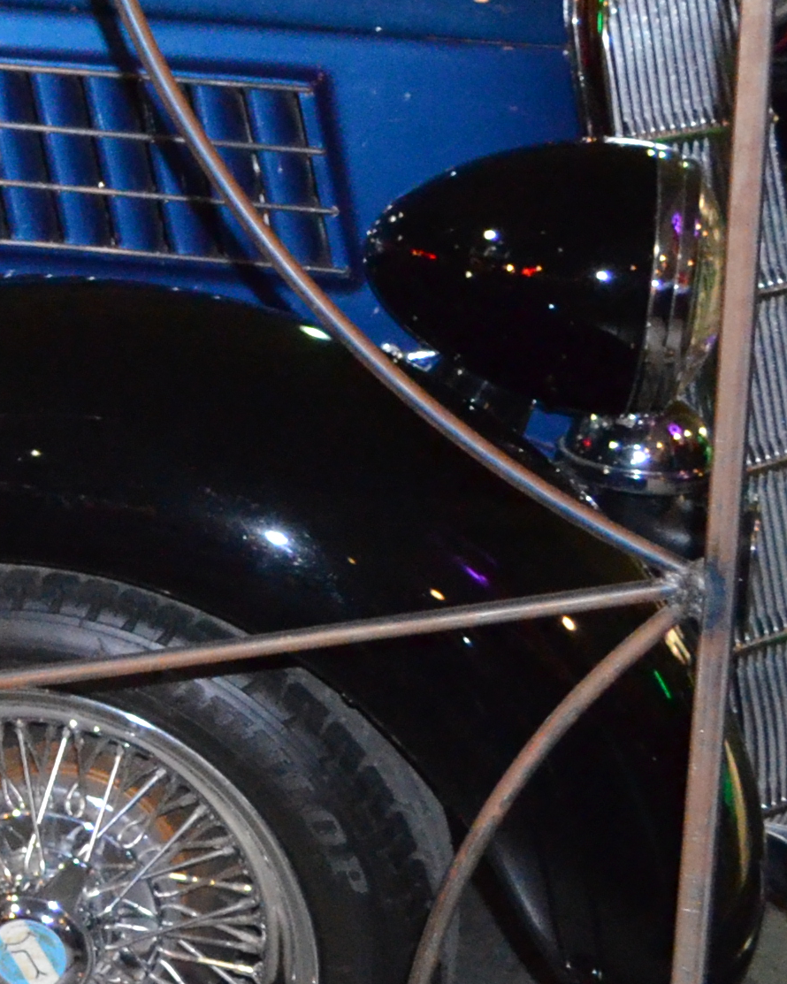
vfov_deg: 16.8
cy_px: 8
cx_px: -1101
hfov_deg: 11.4
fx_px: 3262
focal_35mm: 112
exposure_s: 1/60
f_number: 3.5
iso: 3200
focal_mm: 18
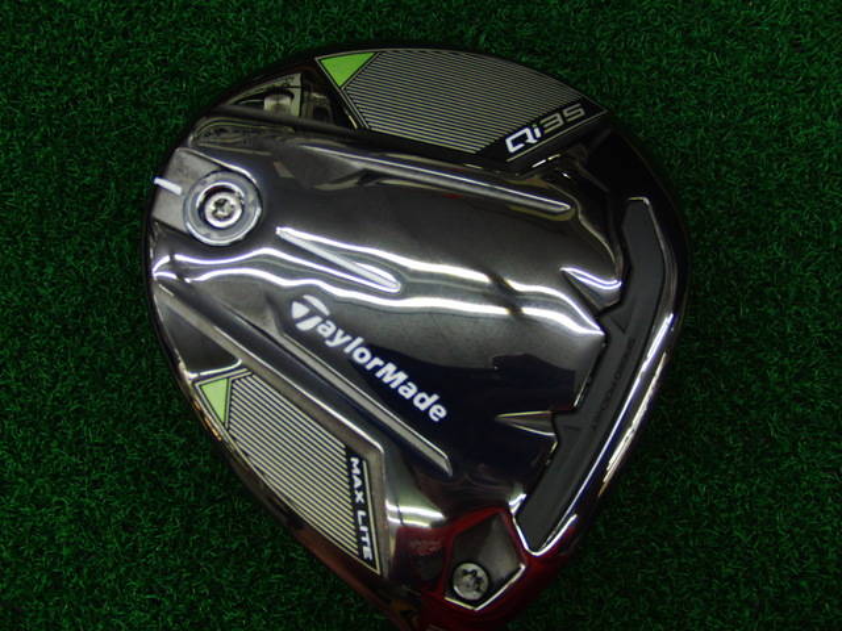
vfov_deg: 38.7
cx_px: 421
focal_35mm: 37
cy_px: 316
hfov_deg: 50.1
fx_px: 900
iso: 200
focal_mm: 6.42
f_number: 3.6
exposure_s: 1/80
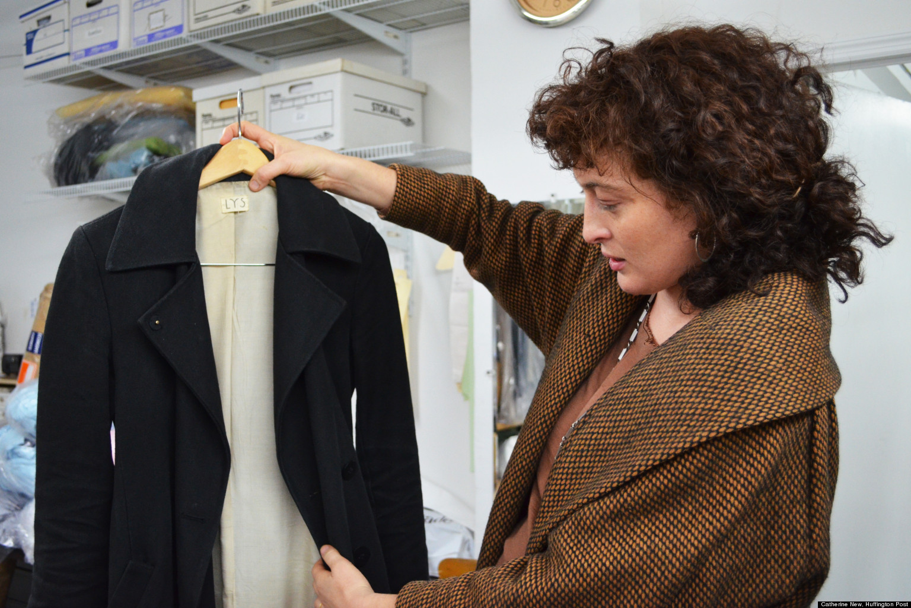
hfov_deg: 49.6
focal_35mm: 39
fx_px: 987
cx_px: 456
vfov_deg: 34.2
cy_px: 304
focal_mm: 26
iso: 1600
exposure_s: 1/125
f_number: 4.2
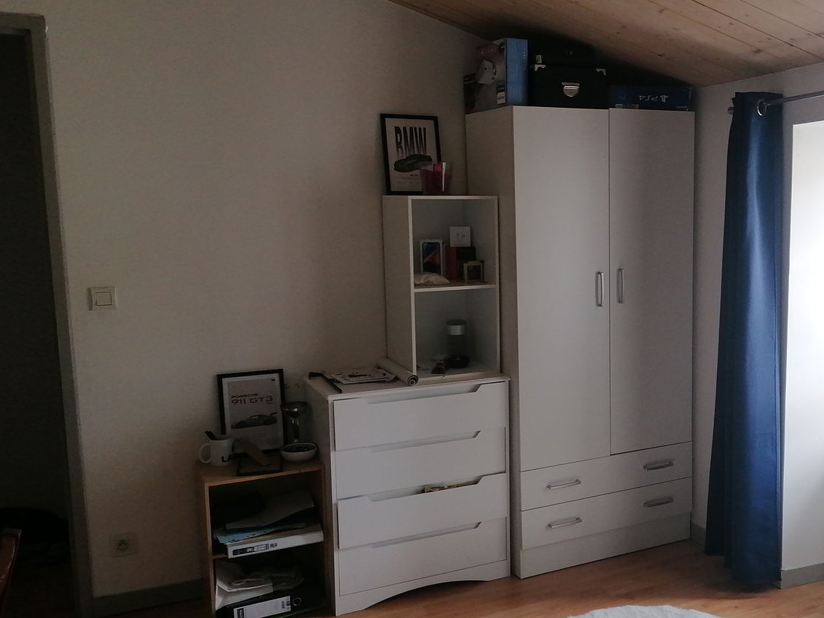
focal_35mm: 39
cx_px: 581
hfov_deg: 46.7
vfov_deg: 36.8
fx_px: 928
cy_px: 332
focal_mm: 4.75
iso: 160
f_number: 1.8
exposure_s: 1/50
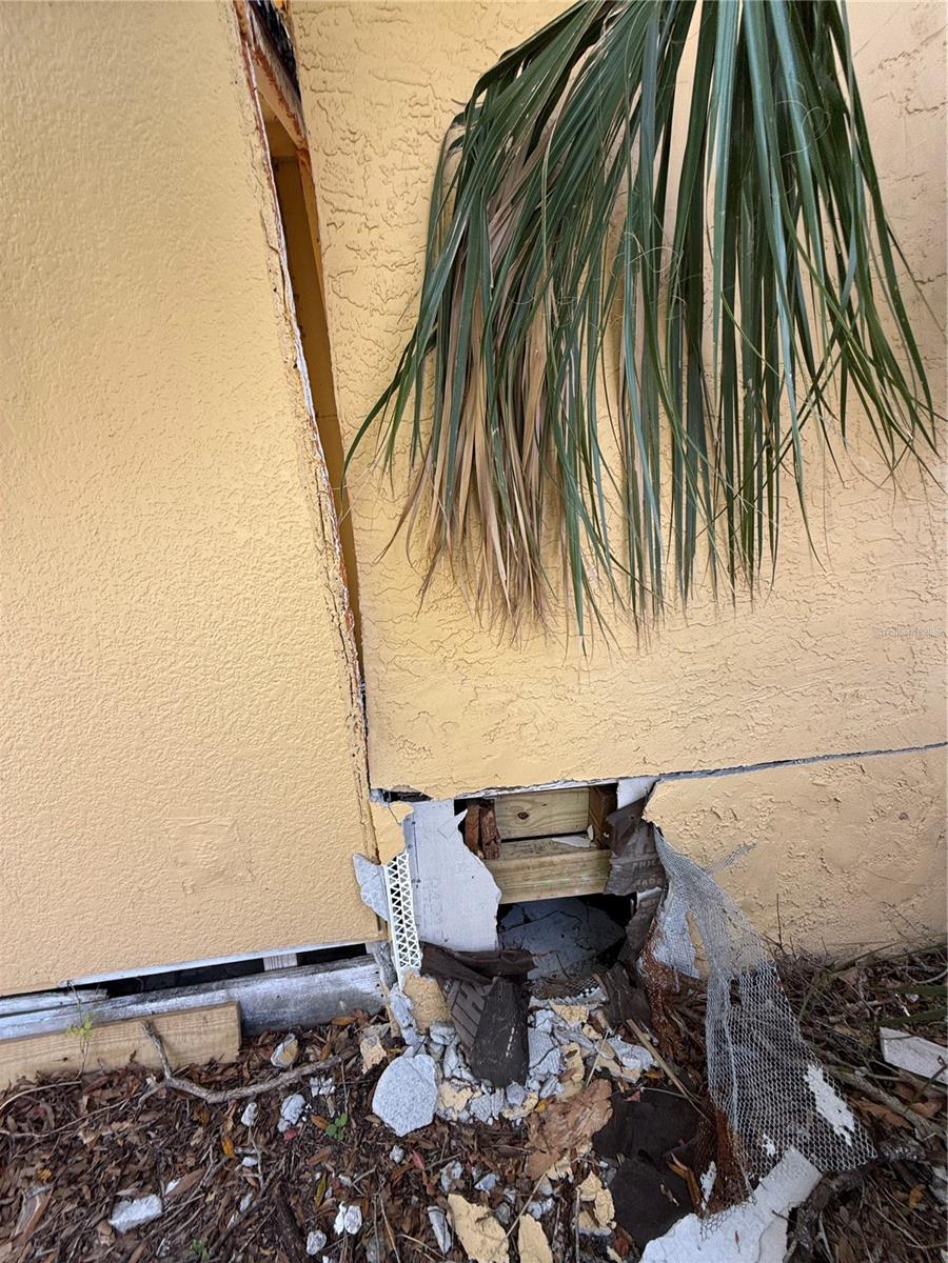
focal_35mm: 14
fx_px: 511
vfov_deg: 102.1
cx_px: 474
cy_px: 632
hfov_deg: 85.7
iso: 50
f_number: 2.2
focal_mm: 2.22
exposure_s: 1/113
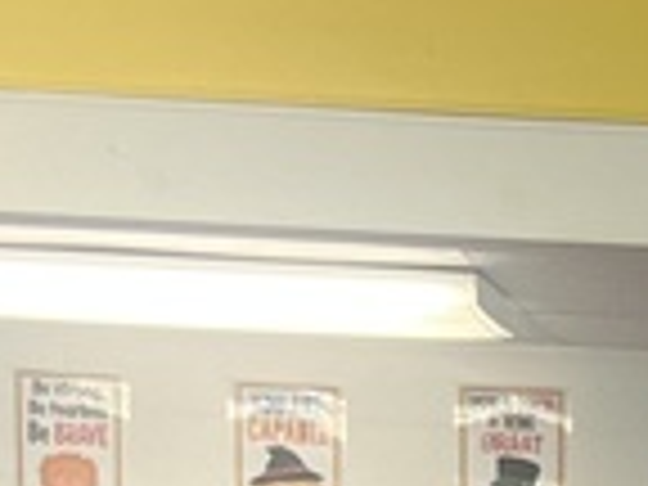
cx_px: 1143
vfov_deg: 6.9
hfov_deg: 10.1
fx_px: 3463
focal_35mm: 185
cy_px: 1683
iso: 64
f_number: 1.6
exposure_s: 1/60
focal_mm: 5.1
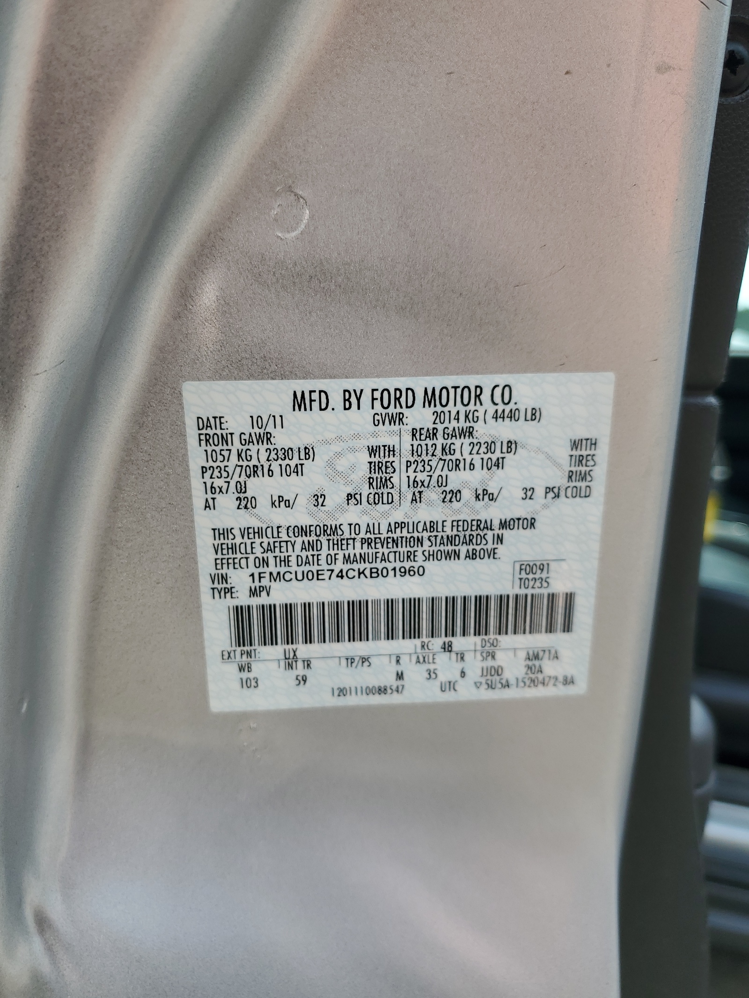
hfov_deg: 53.1
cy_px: 499
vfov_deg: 67.3
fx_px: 750
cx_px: 374
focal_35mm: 26
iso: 50
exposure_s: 1/1250
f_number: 1.5
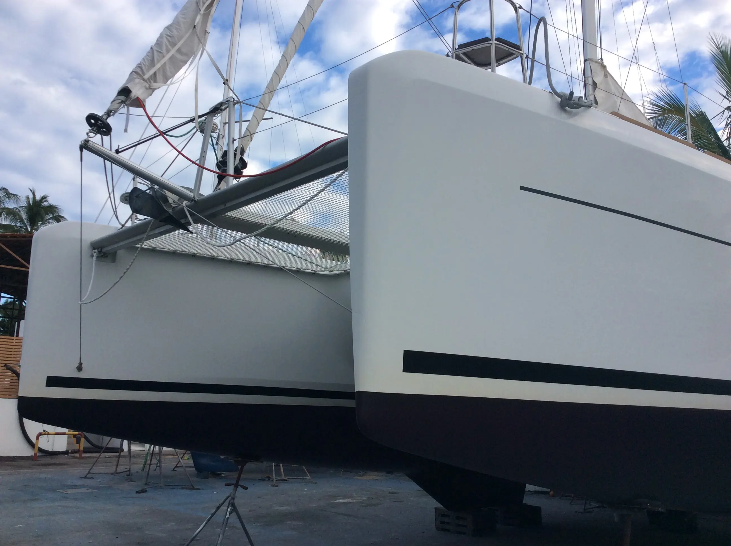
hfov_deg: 56.9
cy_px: 273
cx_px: 366
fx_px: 675
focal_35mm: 32
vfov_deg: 44.1
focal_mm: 3.3
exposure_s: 1/763
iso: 32
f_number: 2.4
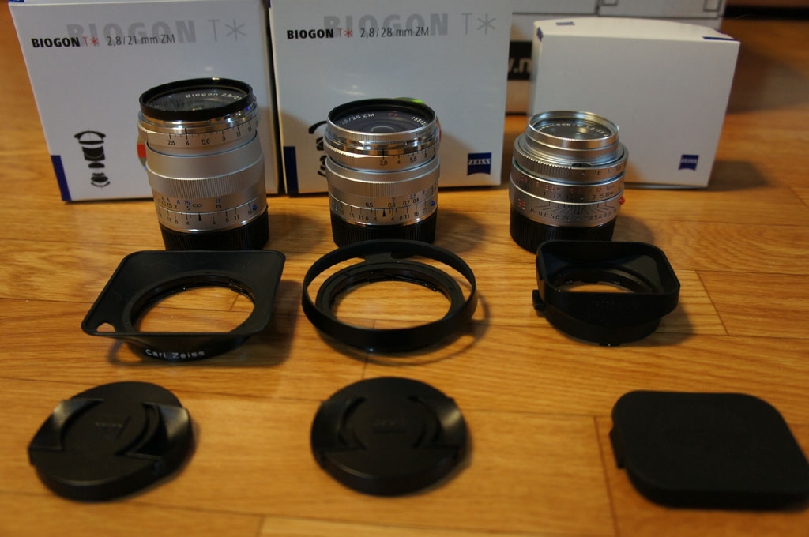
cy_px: 268
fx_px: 673
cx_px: 404
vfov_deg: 43.5
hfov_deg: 62.0
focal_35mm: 30
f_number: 4
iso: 500
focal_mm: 20
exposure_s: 1/30
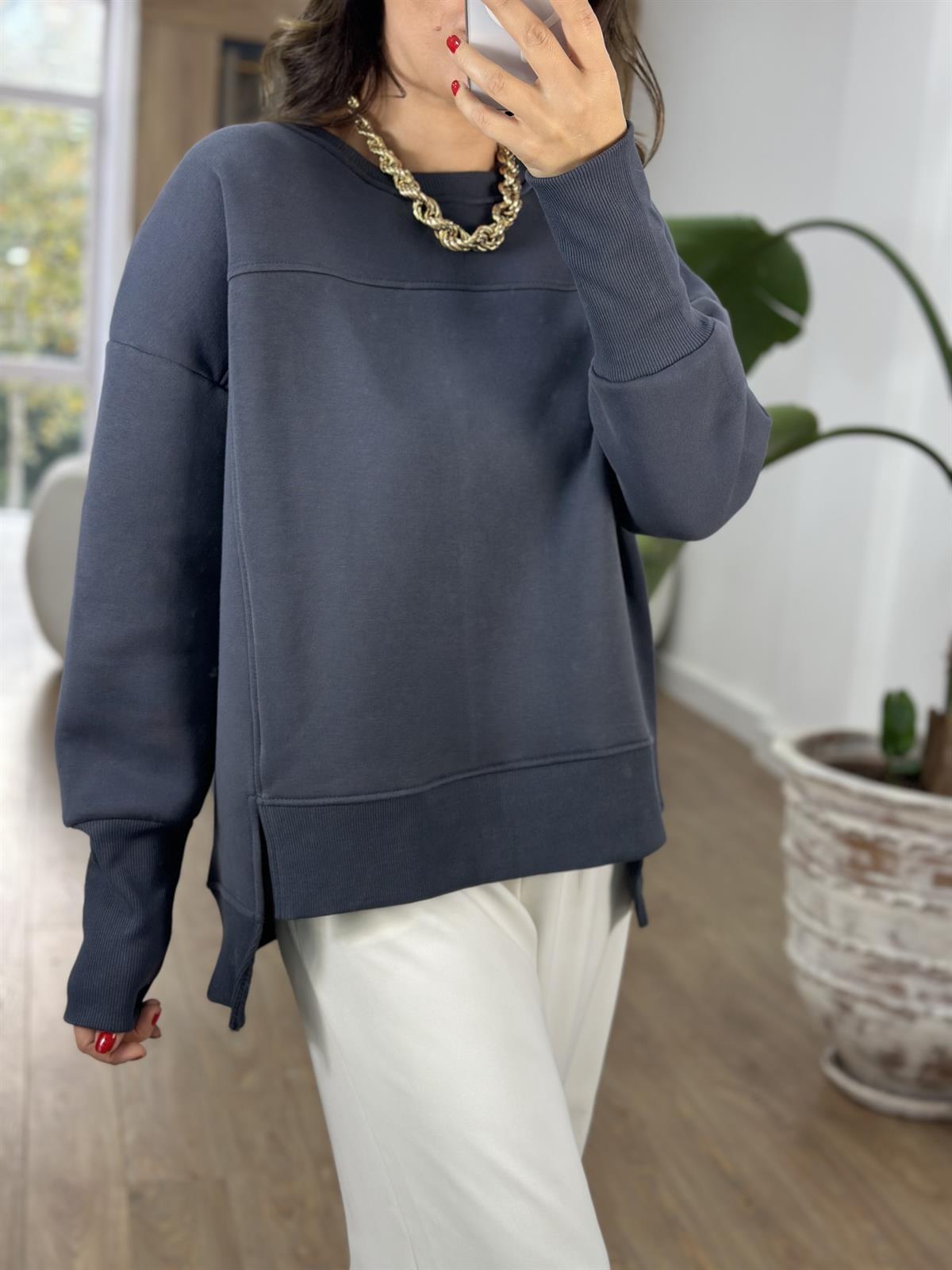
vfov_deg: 39.7
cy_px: 635
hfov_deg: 30.3
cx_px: 476
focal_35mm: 48
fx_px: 1760
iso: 80
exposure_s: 1/100
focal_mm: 6.86
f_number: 1.78
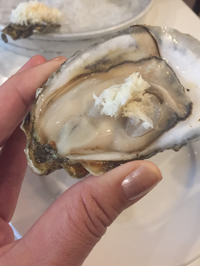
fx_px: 270
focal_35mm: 35
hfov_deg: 40.6
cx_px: 117
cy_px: 115
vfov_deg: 52.5
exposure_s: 1/20
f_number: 2.2
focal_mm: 4.15
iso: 250
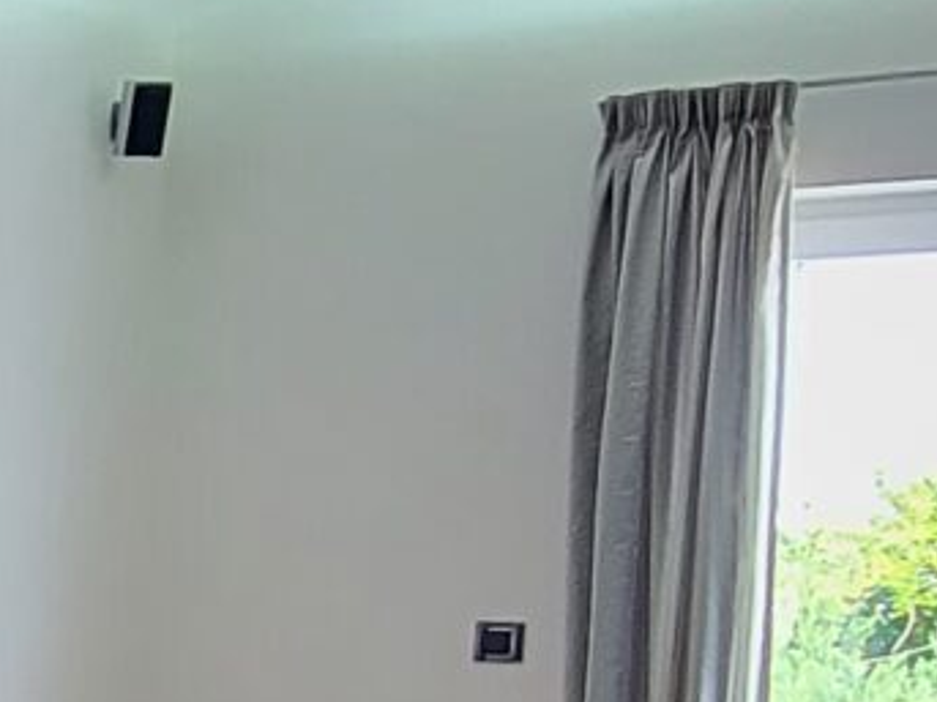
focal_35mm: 97
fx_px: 2625
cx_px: -1008
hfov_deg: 15.5
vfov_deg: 14.8
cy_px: 803
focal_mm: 1.74
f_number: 2.2
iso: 200
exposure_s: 1/50
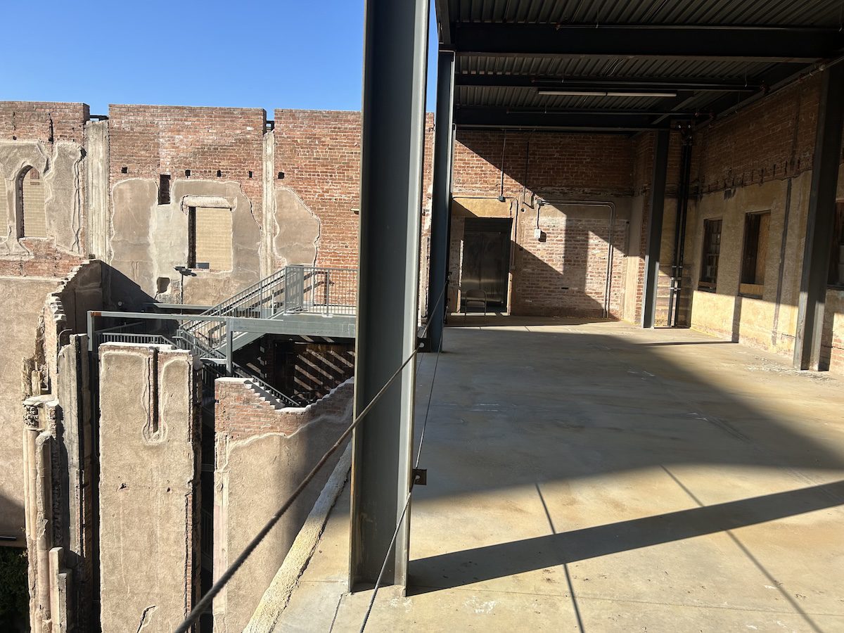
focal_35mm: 26
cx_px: 422
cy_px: 316
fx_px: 634
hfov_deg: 67.3
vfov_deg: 53.1
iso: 50
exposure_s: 1/2299
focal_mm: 5.7
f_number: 1.5
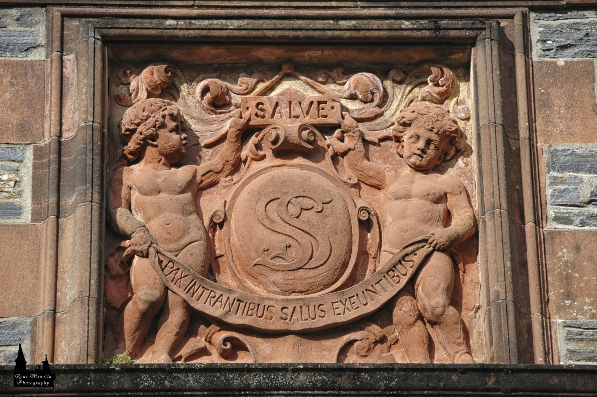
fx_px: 2784
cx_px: 298
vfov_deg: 8.2
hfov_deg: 12.2
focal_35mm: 168
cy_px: 198
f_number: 6.3
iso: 200
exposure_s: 1/640
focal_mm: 112
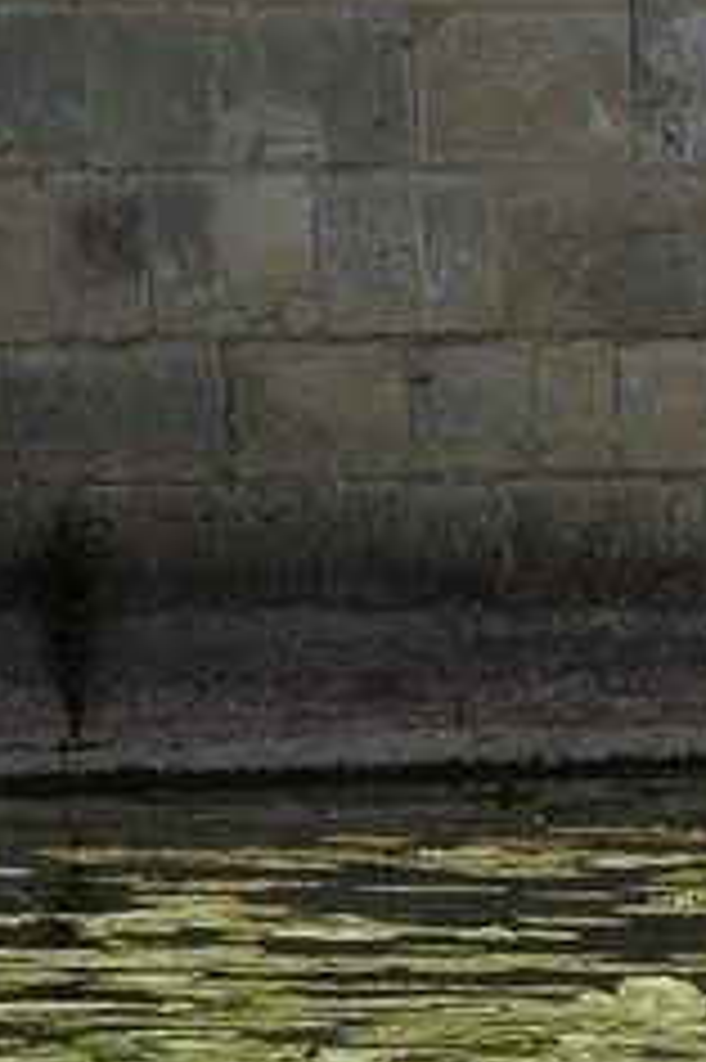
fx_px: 22005
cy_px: -2250
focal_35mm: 747
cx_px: -1515
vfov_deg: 2.7
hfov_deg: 1.8
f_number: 9
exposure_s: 1/400
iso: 200
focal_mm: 110
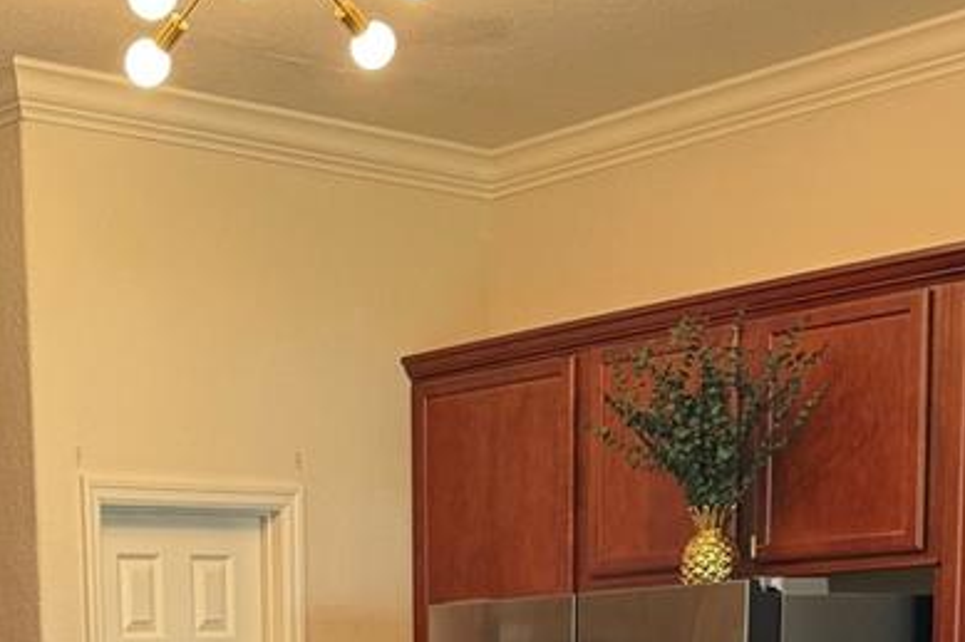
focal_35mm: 77
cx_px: 161
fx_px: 2063
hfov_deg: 25.8
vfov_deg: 15.8
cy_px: 1041
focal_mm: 6.76
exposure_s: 1/60
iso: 200
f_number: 1.78
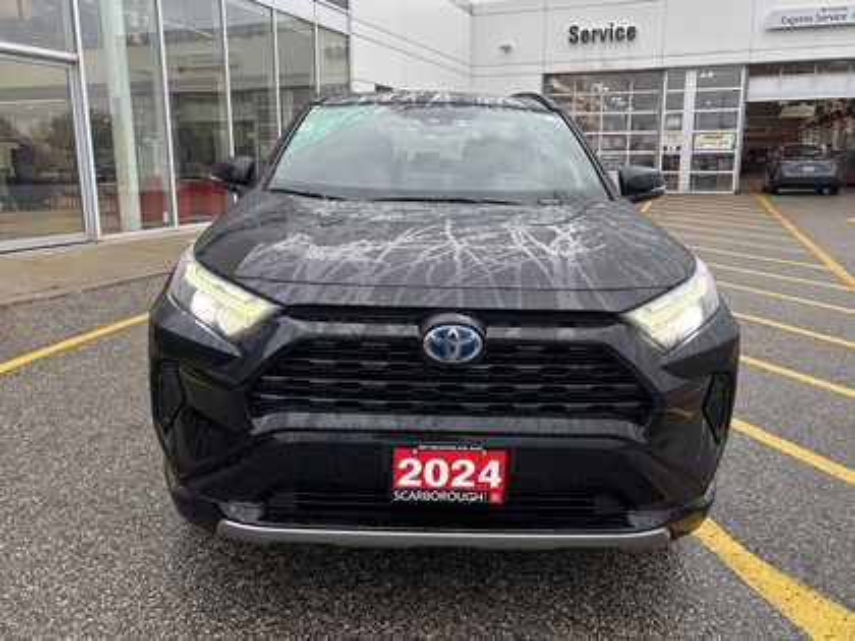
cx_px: 428
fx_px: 642
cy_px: 320
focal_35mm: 26
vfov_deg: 53.1
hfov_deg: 67.3
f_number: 1.6
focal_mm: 5.96
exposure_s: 1/112
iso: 40
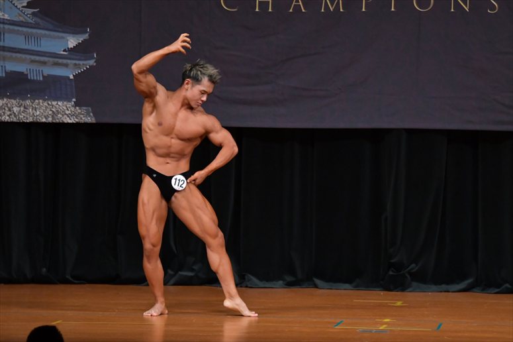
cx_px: 256
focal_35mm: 270
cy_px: 171
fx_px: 3846
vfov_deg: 5.1
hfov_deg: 7.6
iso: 4000
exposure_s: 1/400
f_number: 5.6
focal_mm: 180
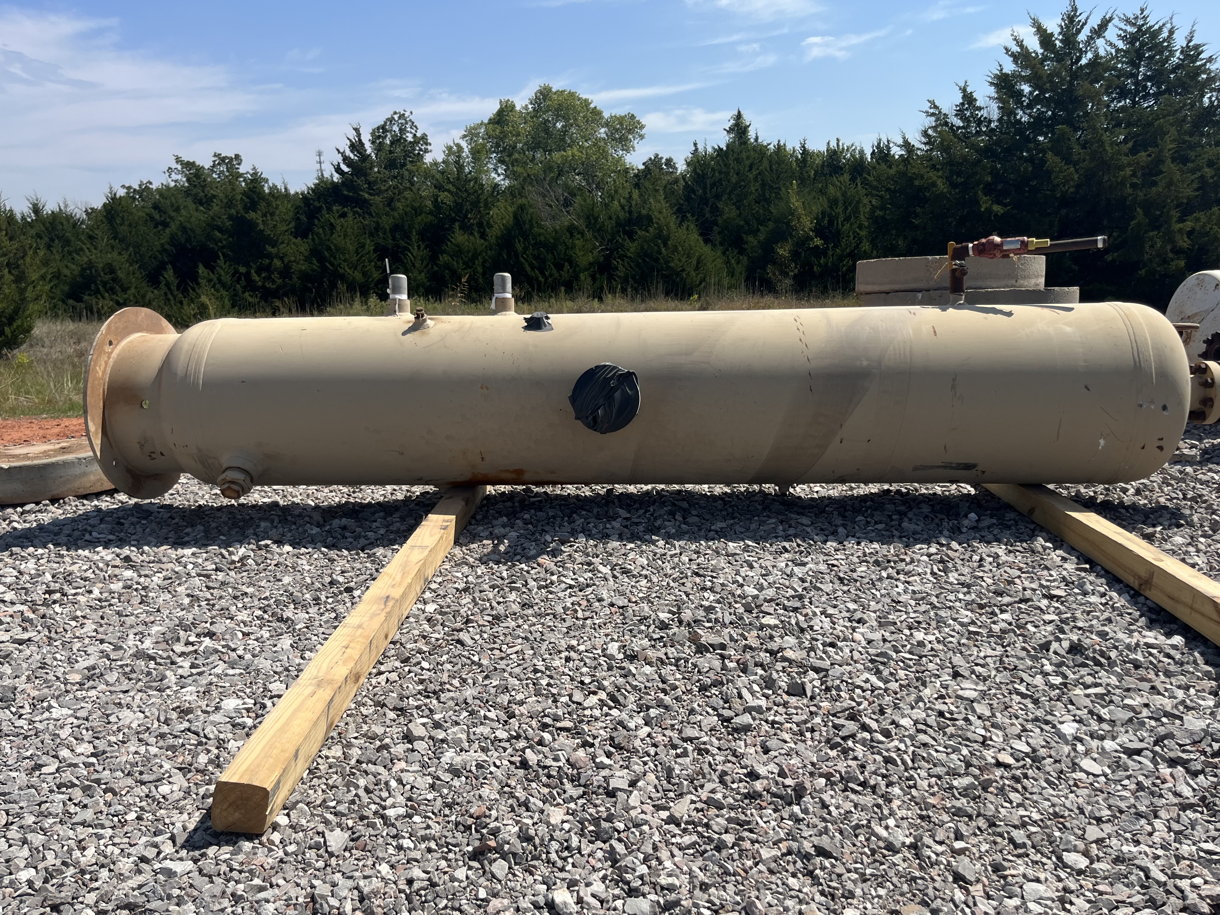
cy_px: 452
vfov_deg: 51.4
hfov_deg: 65.3
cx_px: 633
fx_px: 952
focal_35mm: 27
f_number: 1.6
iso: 50
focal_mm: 5.1
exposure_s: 1/4149
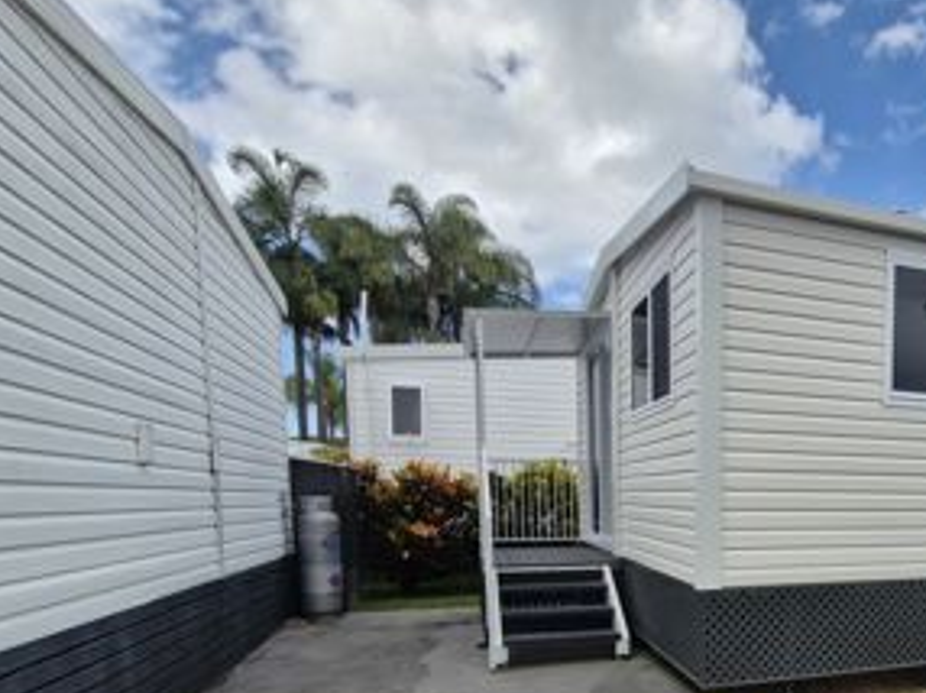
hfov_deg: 61.9
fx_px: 668
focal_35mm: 25
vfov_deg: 50.6
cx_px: 777
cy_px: 580
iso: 50
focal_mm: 1.74
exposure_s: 1/1208
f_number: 2.2
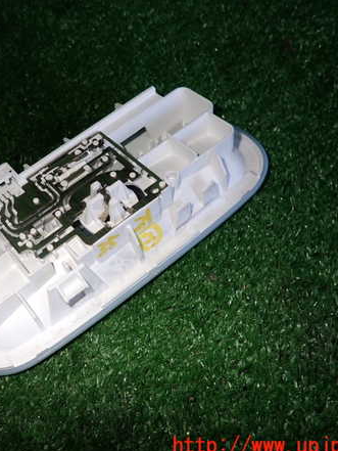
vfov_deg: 53.9
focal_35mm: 34
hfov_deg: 40.9
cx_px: 97
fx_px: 442
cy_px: 229
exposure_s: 1/30
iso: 200
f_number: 5.6
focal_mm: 4.5
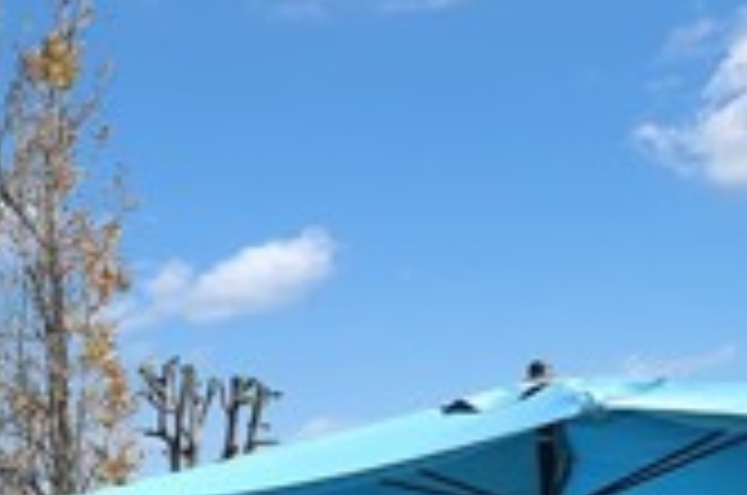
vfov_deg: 20.9
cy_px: 664
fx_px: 1201
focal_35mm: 58
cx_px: -382
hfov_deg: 25.6
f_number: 8
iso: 220
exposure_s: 1/500
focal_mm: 10
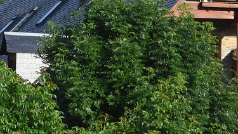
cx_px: 594
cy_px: 234
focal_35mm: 686
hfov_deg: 3.1
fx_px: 4330
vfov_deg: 1.8
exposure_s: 1/125
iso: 100
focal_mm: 80
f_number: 10
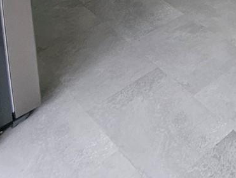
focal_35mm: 56
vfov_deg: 17.7
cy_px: -184
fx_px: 382
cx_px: 394
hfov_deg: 23.4
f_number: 2.2
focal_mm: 1.74
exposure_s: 1/120
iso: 50
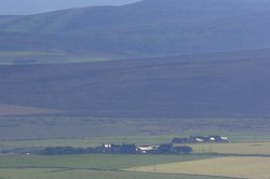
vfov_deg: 2.0
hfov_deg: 3.0
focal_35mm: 672
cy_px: 321
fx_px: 5033
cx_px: -580
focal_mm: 105
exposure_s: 1/800
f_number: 10
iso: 400
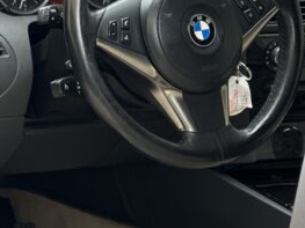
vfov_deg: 6.3
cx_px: -21
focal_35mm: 234
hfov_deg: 8.4
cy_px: 147
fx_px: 2061
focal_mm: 9
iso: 80
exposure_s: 1/121
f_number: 2.8
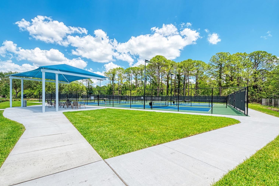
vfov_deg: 70.4
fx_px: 132
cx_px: 138
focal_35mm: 17
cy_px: 96
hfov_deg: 93.3
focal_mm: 16
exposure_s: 1/200
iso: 200
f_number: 7.1
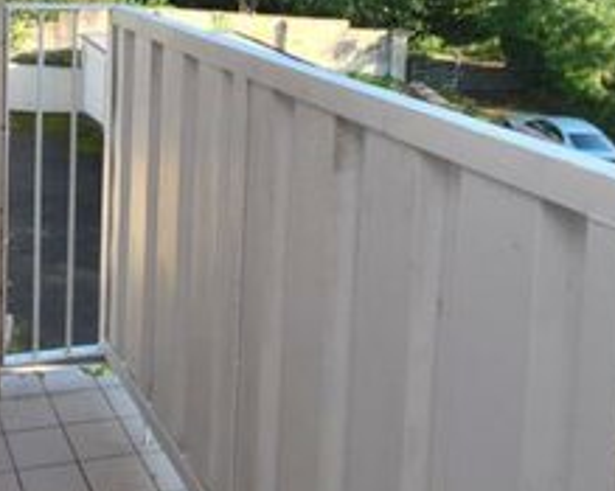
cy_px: -34
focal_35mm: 45
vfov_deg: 30.3
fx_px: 819
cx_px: 62
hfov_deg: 38.4
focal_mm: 10
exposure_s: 1/125
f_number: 5.6
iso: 100
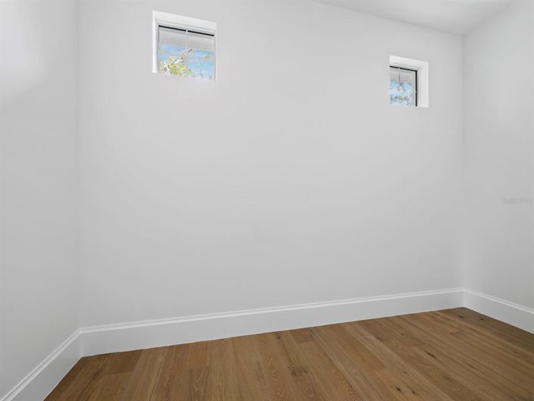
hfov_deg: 102.1
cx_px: 267
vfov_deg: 85.7
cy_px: 200
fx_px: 216
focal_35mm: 14
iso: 400
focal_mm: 7
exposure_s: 1/3
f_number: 11
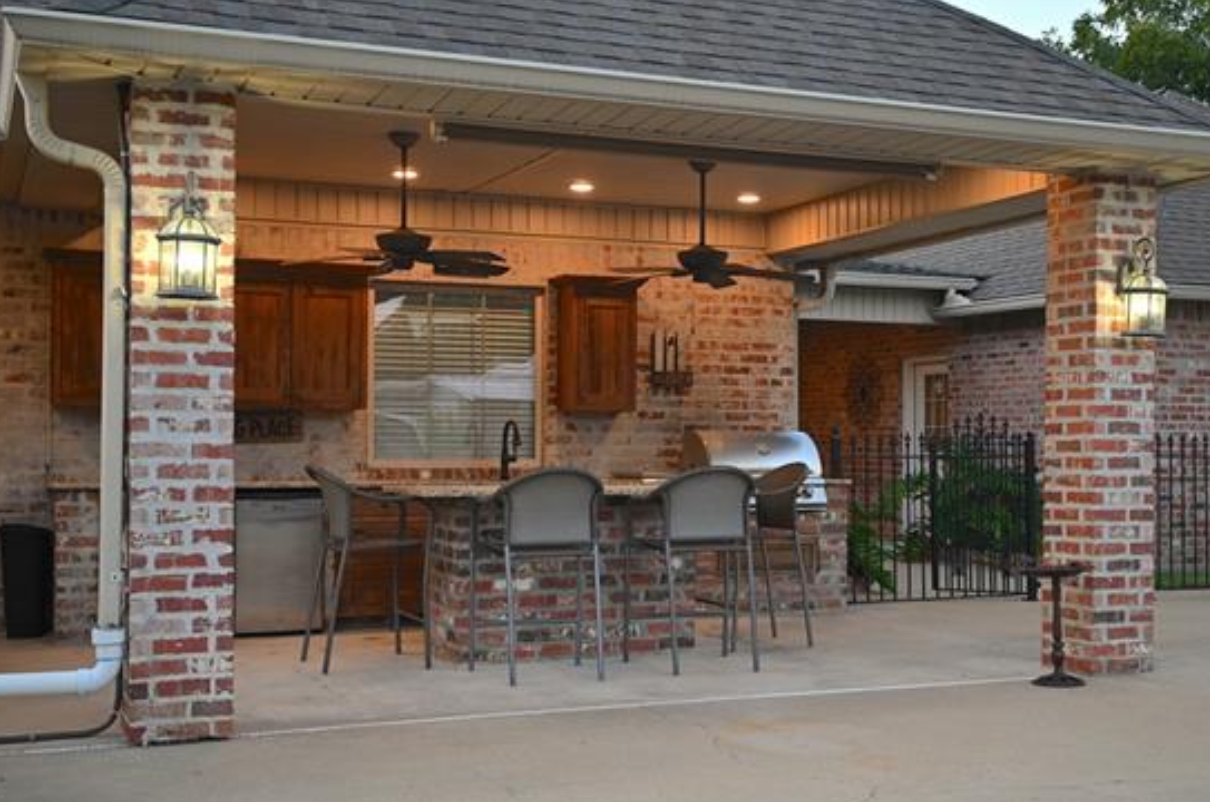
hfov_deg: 42.8
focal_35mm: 46
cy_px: 433
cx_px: 648
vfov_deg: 29.1
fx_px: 1543
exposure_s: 1/80
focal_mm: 39
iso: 800
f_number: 6.3
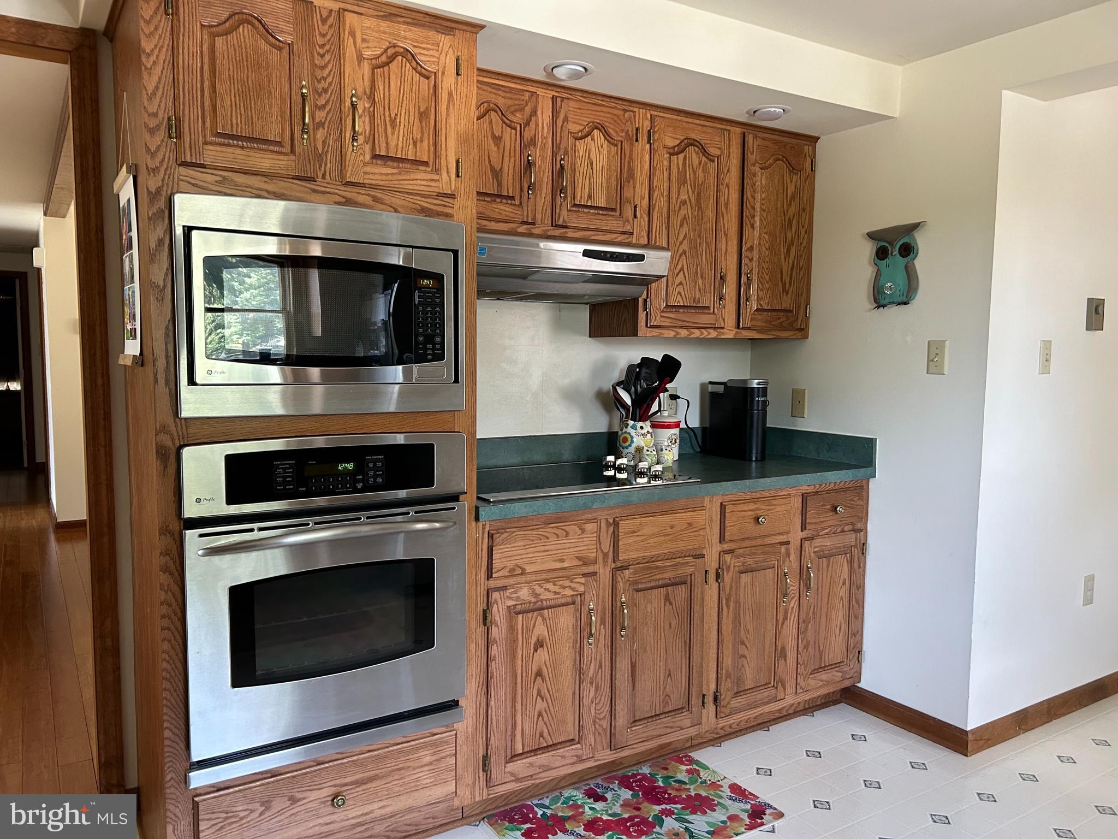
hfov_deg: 67.3
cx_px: 559
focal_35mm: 26
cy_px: 420
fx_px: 840
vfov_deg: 53.1
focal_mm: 5.7
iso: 250
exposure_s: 1/60
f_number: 1.5
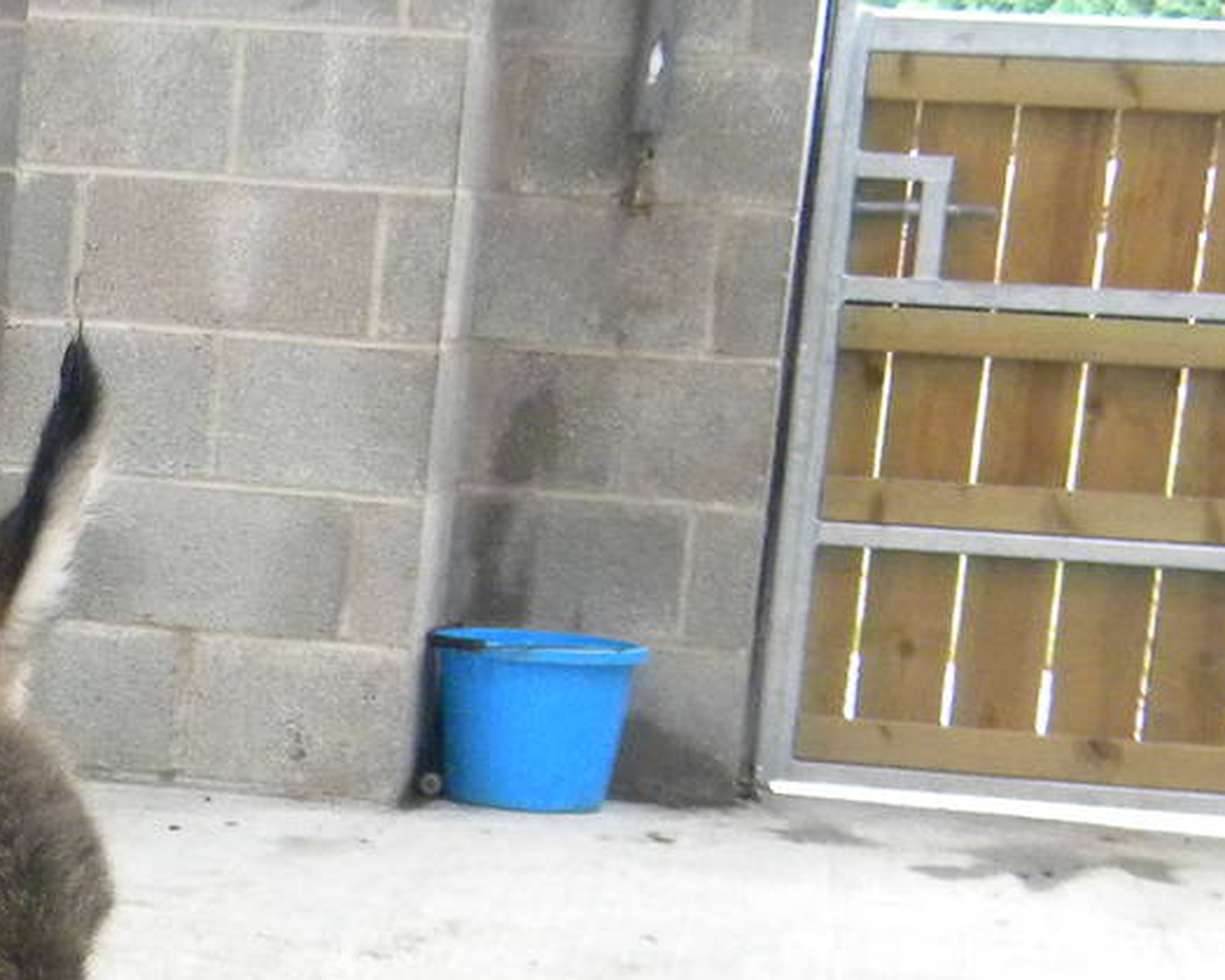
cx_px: -313
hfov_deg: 15.1
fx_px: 4423
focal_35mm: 122
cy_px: 1192
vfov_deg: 12.3
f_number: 3.8
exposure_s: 1/140
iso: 550
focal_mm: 7.3
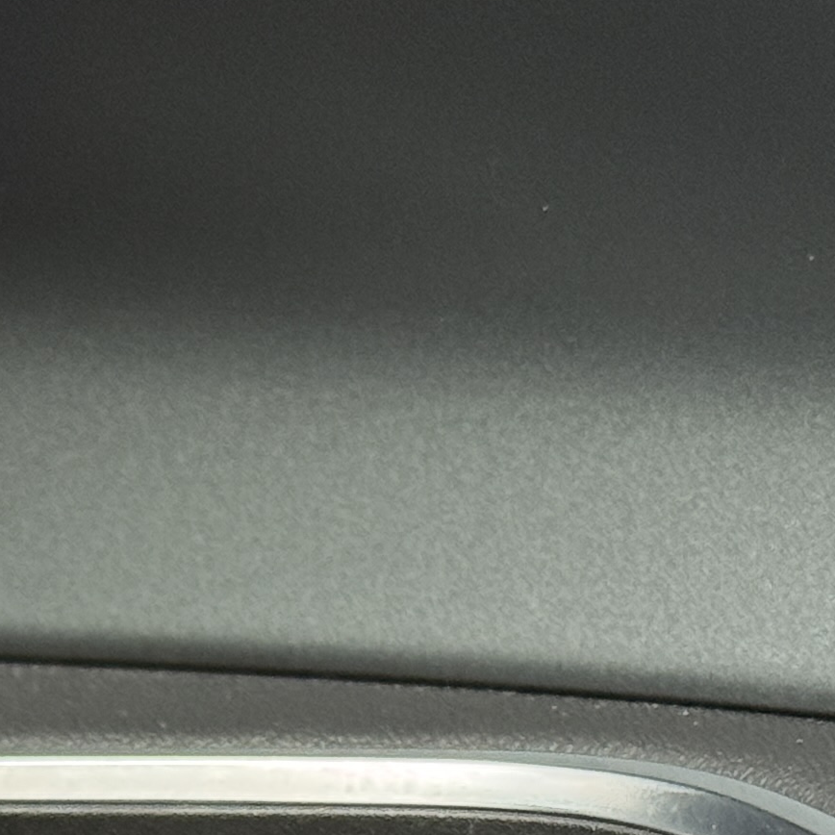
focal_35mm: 197
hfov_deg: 8.8
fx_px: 5376
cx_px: 11
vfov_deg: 8.6
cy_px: 1371
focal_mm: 6.76
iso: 100
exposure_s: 1/78
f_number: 1.78
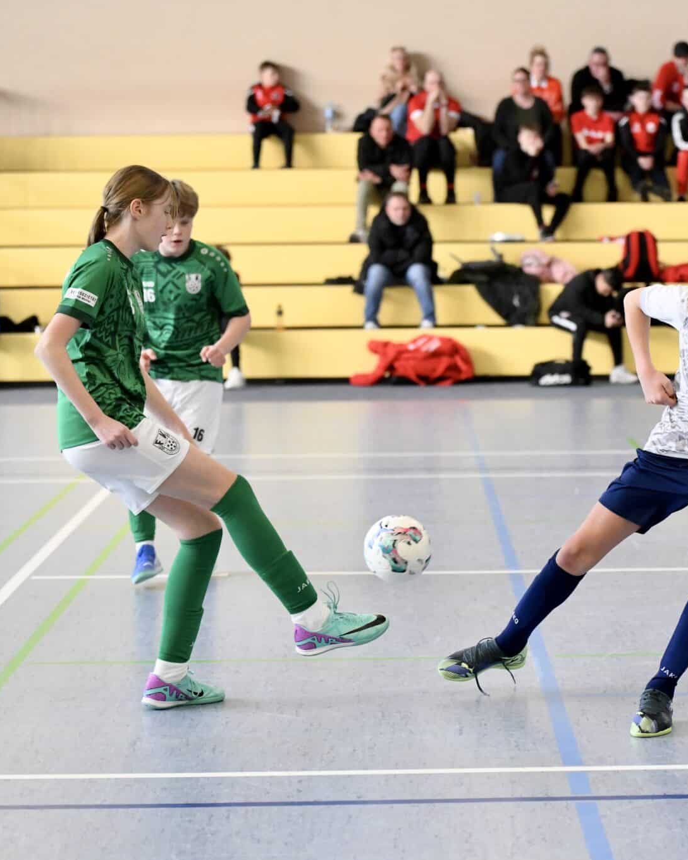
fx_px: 2698
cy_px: 430
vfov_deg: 18.1
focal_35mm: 106
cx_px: 586
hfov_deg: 14.4
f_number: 2.8
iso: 6400
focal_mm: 75
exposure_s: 1/1600
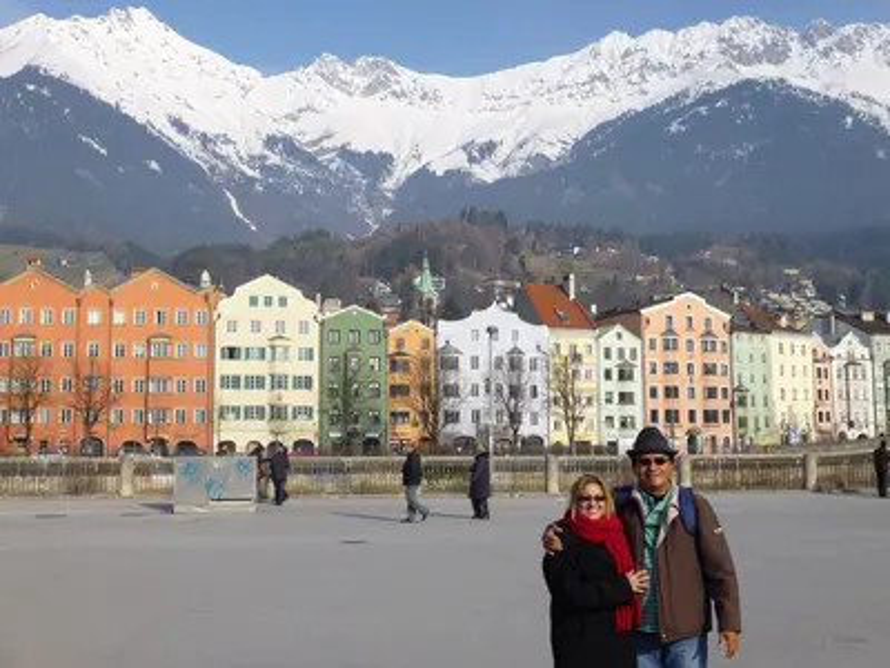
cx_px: 445
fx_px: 1054
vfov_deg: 35.1
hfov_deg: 45.8
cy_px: 334
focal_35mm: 41
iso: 100
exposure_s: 1/640
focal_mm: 7.4
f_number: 3.8
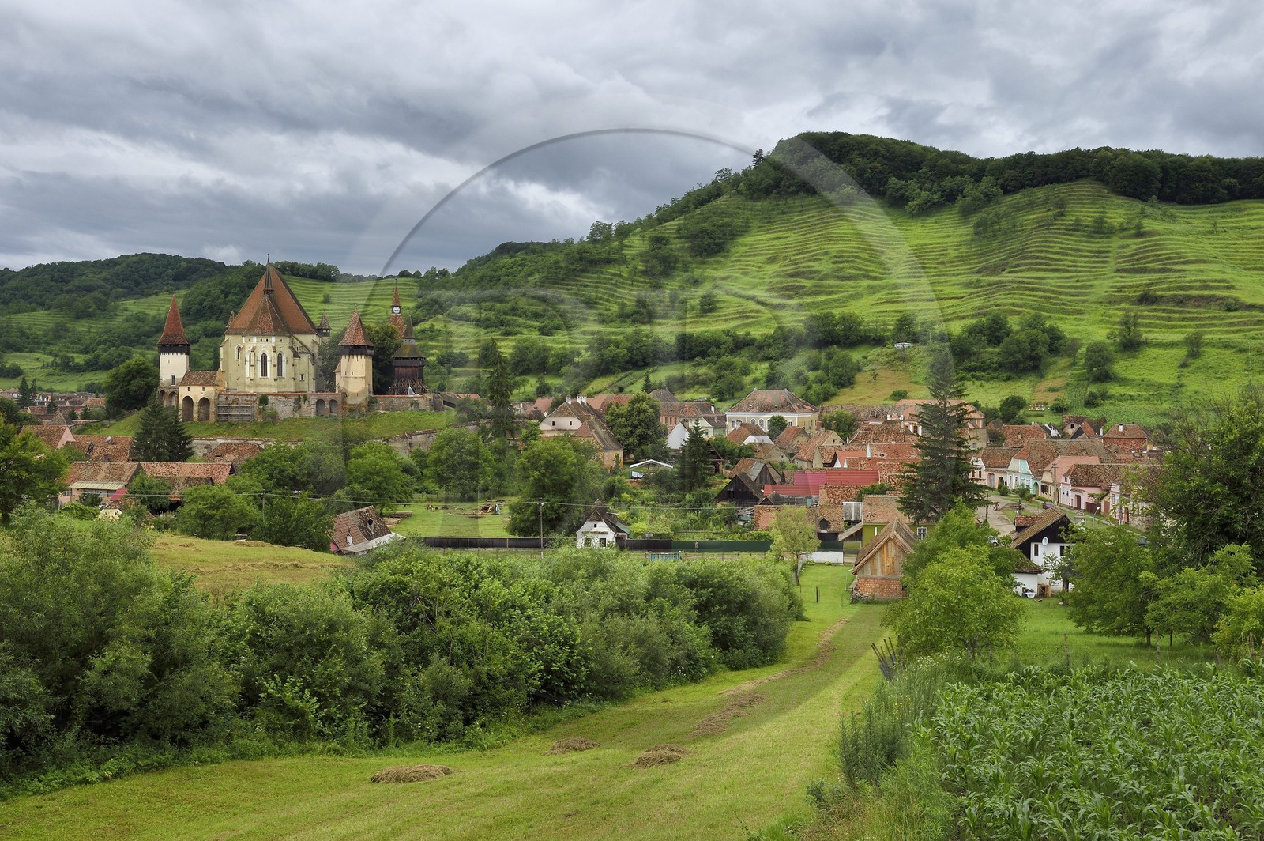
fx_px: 1403
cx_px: 632
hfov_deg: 48.5
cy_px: 420
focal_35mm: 40
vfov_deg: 33.3
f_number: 13
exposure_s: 1/160
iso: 800
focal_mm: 40
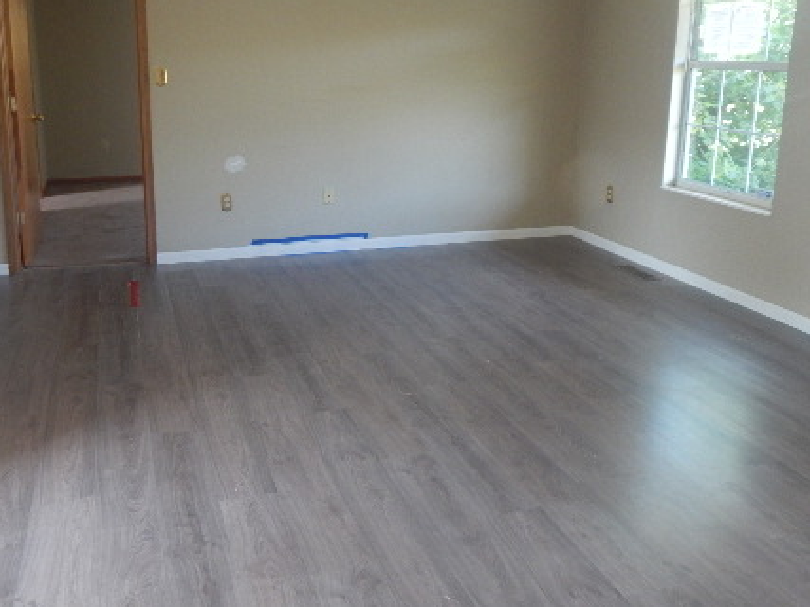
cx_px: 326
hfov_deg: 55.0
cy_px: 224
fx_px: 772
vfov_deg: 42.6
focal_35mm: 33
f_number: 3
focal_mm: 4
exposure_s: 1/30
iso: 180
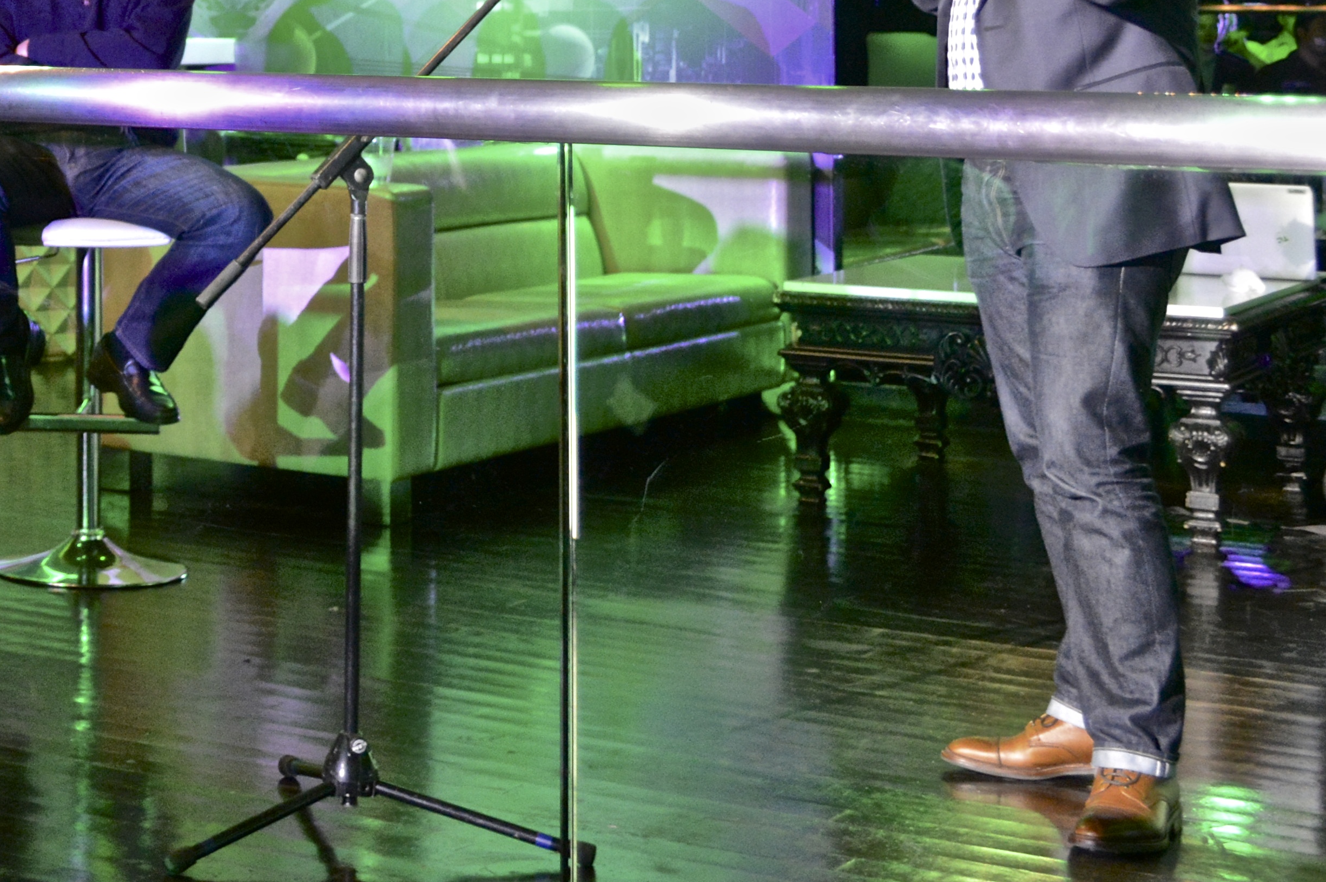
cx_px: -238
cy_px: -158
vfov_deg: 16.2
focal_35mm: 81
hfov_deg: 23.1
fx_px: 2981
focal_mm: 22
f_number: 3.8
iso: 1250
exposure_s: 1/15
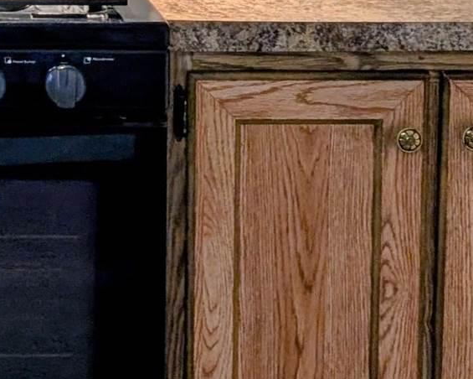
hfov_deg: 14.5
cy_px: -169
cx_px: -133
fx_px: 1778
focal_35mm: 127
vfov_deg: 11.7
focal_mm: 6.9
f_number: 1.68
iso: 91
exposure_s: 1/30
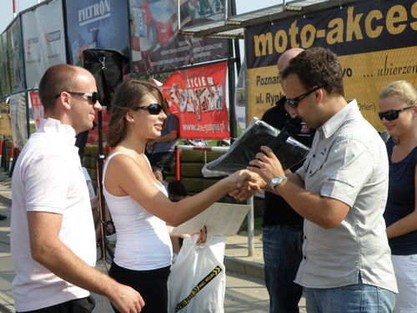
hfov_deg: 28.2
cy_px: 156
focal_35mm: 69
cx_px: 208
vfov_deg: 21.3
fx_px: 831
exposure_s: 1/500
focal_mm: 12.24
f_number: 3.7
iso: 64
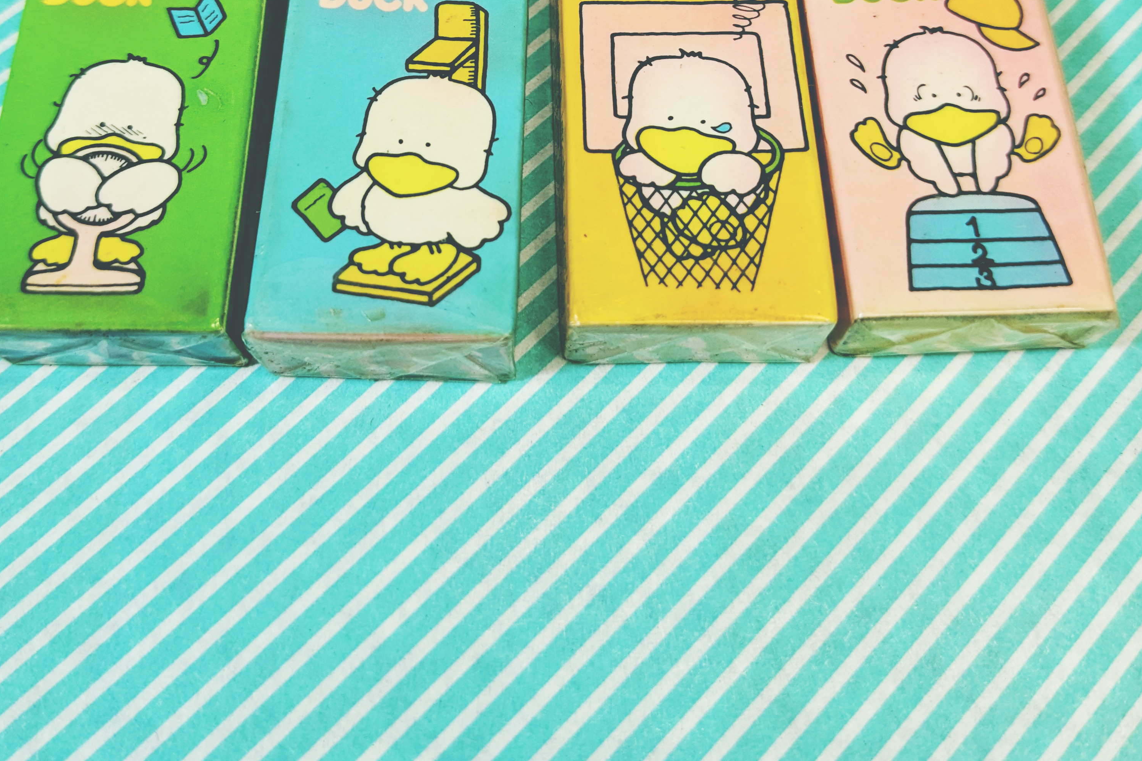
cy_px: 80
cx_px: 566
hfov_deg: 50.7
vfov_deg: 33.3
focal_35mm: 38
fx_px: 1205
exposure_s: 1/99.9
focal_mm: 4.38
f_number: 1.73
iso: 54
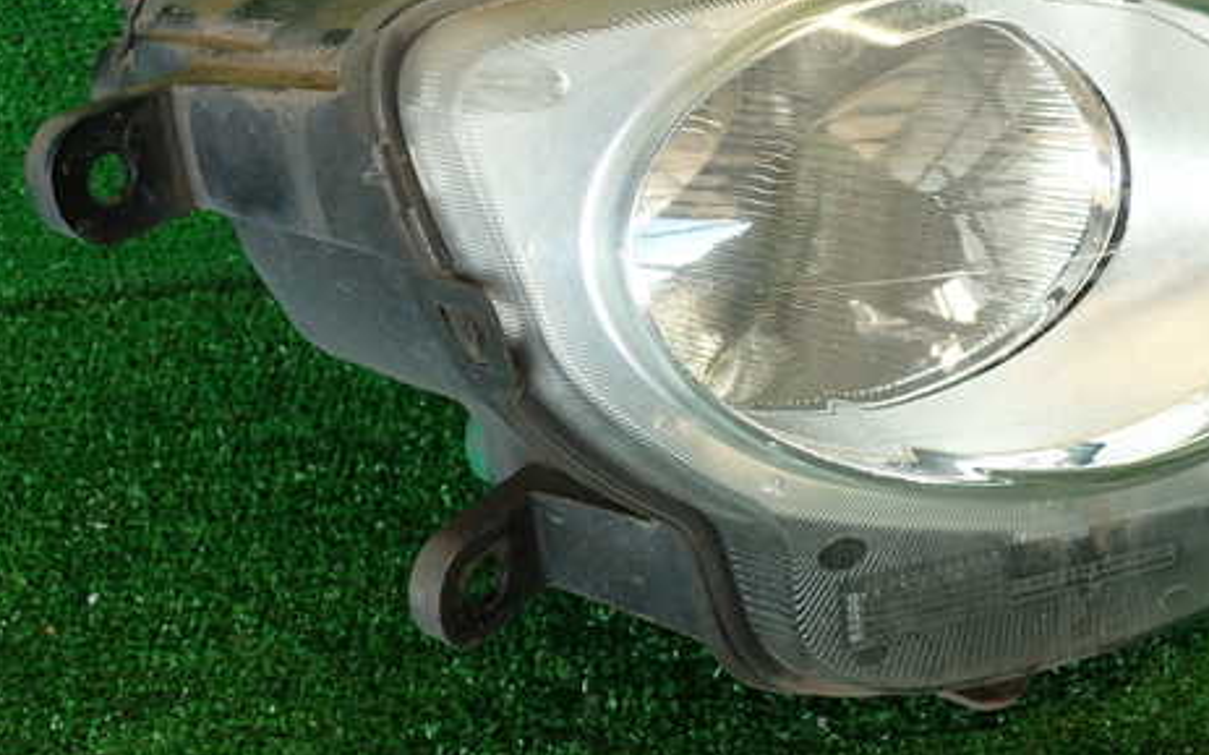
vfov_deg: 29.0
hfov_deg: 45.1
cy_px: 261
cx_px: 723
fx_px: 1449
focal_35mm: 44
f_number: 2.4
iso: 125
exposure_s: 1/60
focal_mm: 5.79
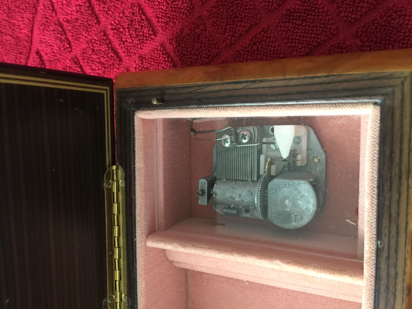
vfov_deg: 48.2
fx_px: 345
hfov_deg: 61.7
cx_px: 206
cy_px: 154
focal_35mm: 29
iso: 100
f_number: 2.2
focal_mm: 4.15
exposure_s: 1/17
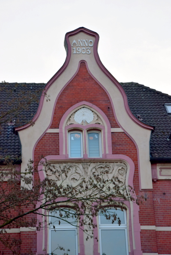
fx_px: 854
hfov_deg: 11.4
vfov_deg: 17.1
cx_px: 86
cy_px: 128
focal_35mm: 120
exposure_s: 1/125
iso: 400
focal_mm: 80
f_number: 9
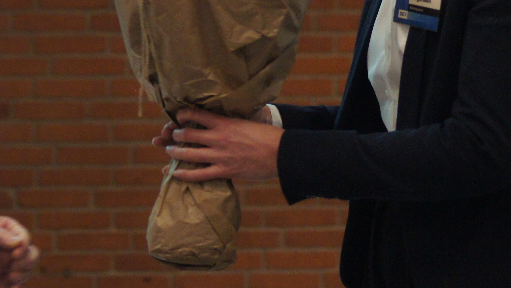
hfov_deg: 8.7
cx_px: 174
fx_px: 3361
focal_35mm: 248
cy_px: -7
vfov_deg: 4.9
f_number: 4
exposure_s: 1/80
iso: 1600
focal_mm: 70
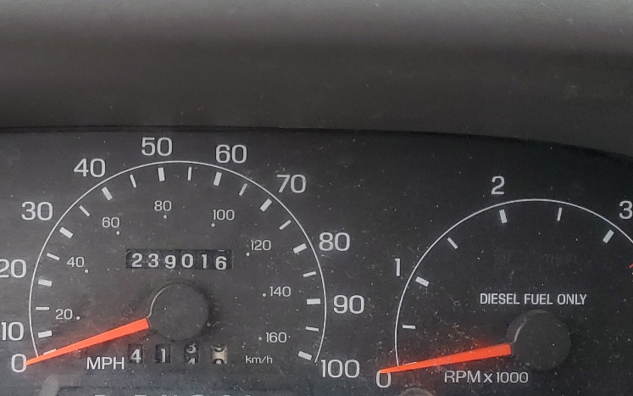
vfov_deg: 22.0
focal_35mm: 59
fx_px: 1018
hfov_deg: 33.8
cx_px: 153
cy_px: 234
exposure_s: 1/400
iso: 50
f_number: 1.5
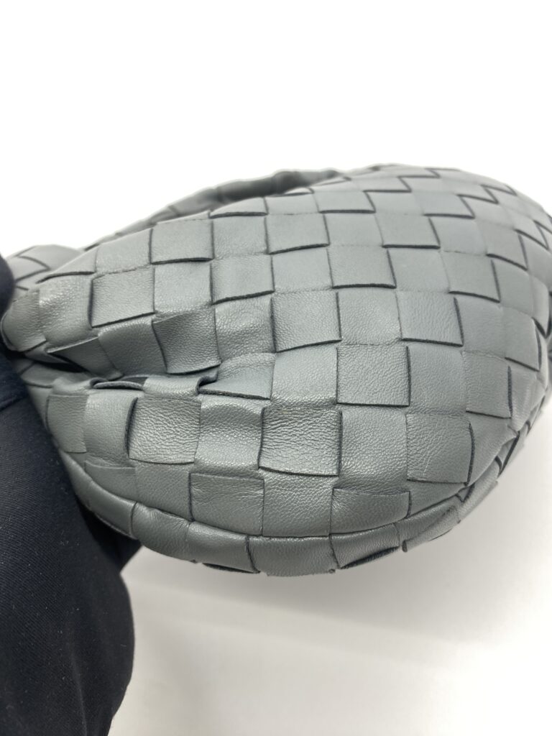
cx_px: 276
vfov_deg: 69.4
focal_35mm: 25
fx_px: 532
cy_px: 368
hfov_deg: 54.9
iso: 64
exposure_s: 1/100
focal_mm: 4.25
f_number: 1.8
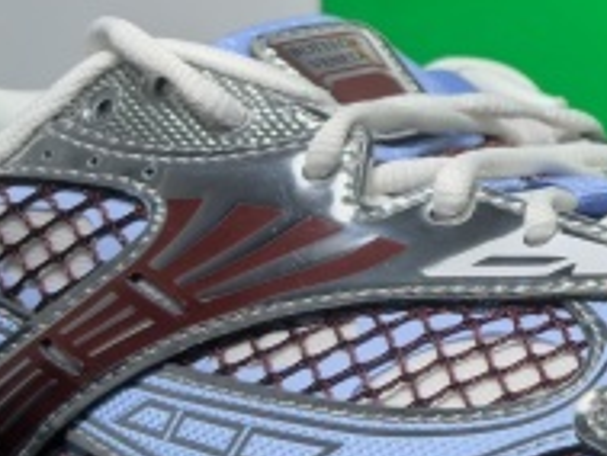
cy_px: 212
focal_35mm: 114
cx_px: 1060
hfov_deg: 15.2
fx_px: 2000
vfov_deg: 13.0
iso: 50
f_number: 2
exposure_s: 1/390
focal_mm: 6.98
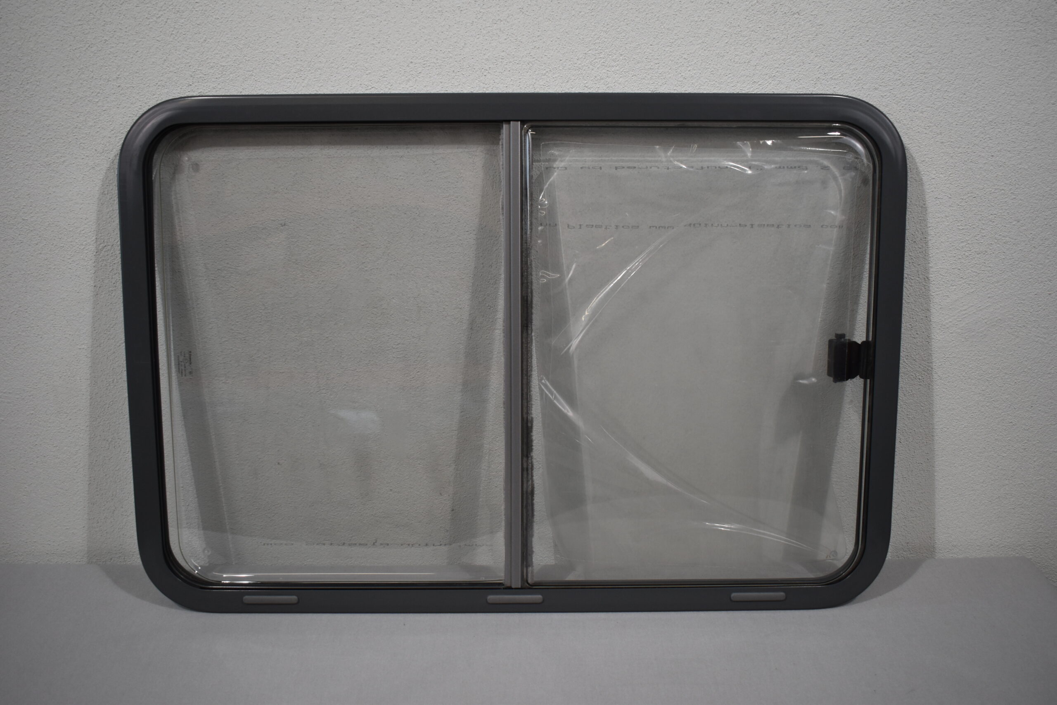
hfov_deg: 53.1
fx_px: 1057
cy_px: 352
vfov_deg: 36.9
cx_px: 528
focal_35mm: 36
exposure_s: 1/250
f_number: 3.8
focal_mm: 24
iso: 450
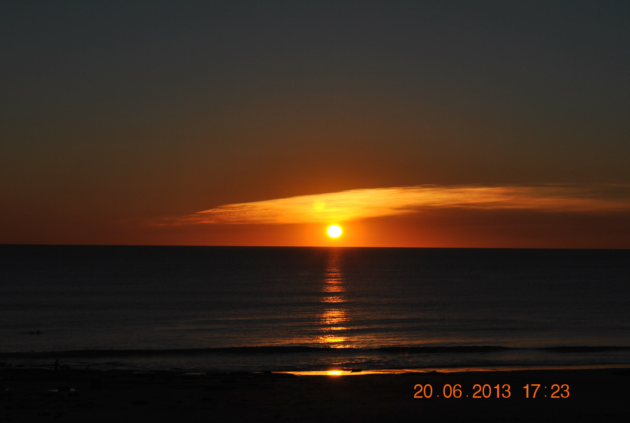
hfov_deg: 24.6
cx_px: 315
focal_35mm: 82
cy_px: 212
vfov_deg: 16.6
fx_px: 1447
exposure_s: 1/640
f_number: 13
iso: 100
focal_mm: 55
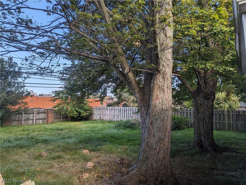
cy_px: 92
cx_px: 123
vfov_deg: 56.9
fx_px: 171
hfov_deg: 71.5
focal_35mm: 24
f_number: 1.85
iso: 43
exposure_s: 1/943
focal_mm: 6.81
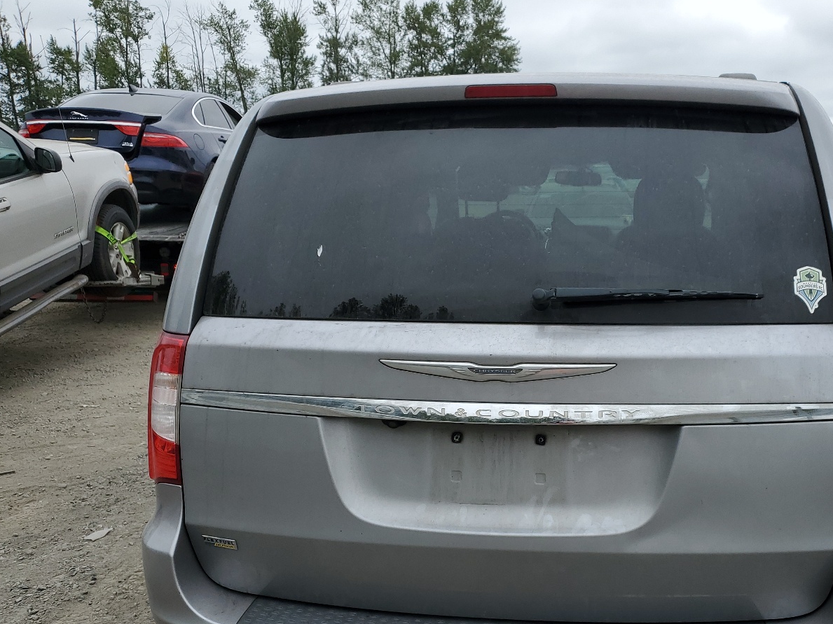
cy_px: 399
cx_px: 532
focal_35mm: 35
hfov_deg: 52.0
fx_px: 842
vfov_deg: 40.3
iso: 50
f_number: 1.5
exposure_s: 1/1111
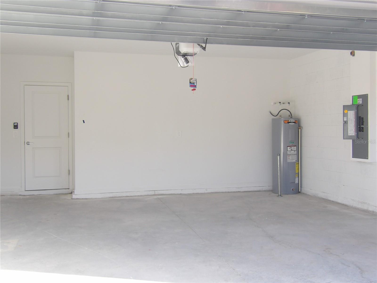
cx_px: 188
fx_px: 425
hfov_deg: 47.9
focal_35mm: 39
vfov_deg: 36.8
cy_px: 142
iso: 100
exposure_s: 1/95
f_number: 3.7
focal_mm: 7
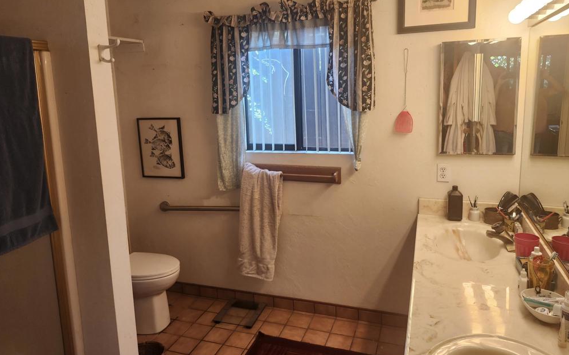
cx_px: 279
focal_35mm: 25
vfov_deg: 49.1
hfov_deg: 72.5
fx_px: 388
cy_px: 152
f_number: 1.8
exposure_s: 1/120
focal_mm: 5.54
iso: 200
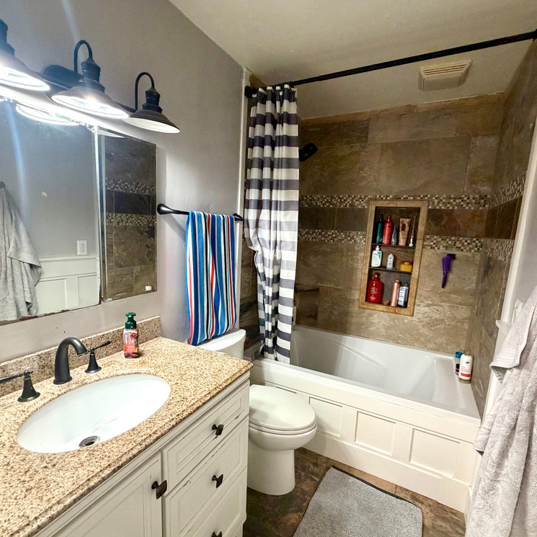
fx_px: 298
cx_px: 279
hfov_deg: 83.9
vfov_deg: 84.0
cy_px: 274
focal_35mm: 17
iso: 250
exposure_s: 1/60
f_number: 2.2
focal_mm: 2.22
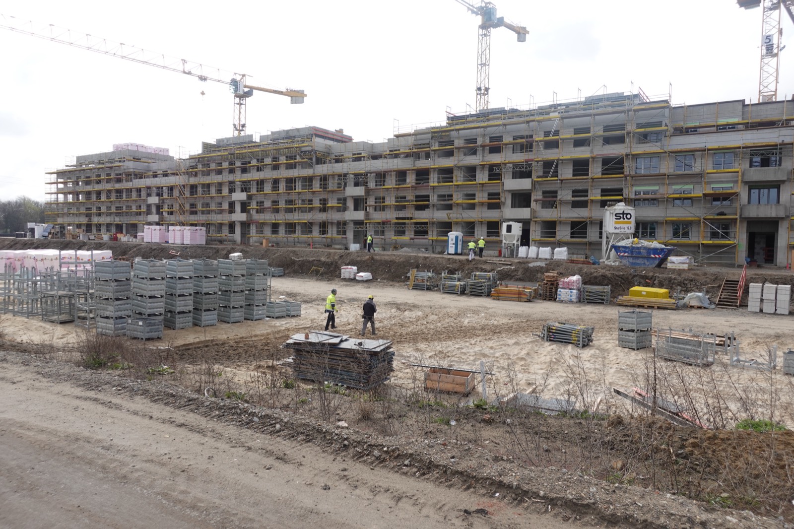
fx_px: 529
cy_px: 264
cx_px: 397
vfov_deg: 53.1
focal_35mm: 24
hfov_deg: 73.8
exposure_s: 1/640
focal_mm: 8.8
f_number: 4
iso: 125
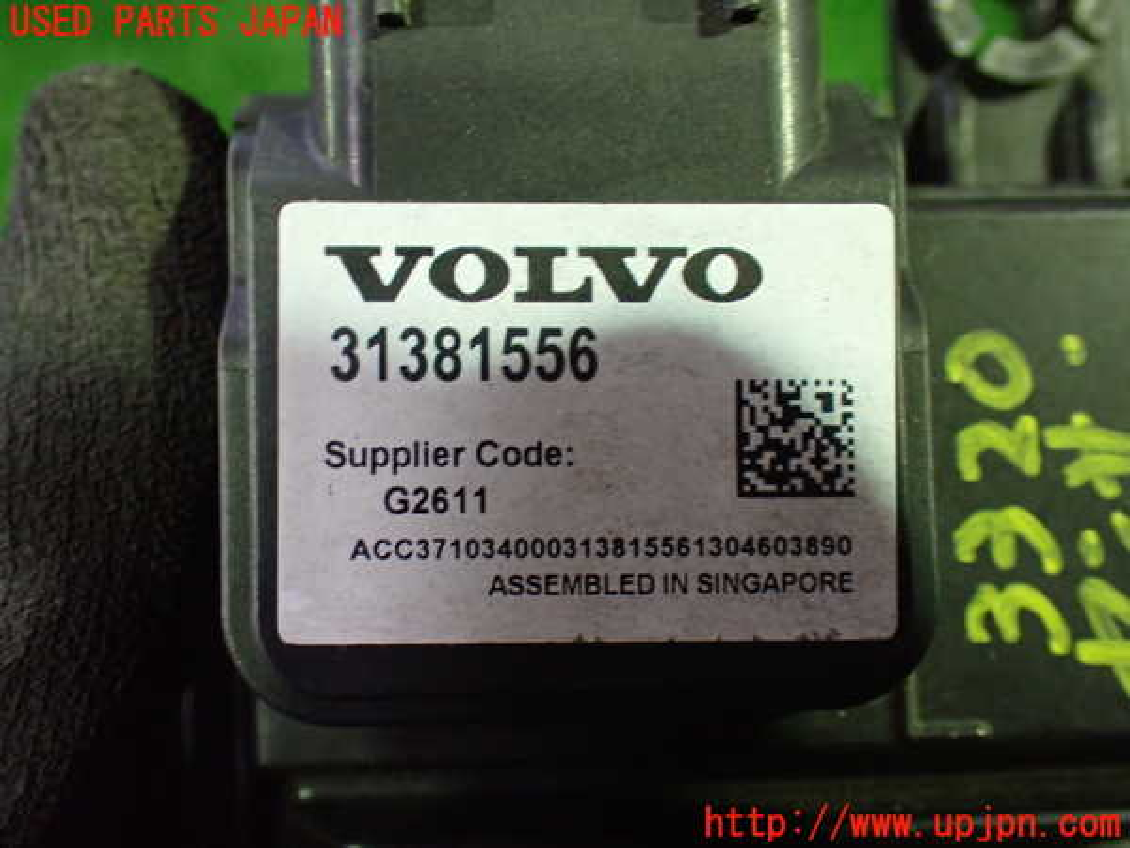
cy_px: 424
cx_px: 565
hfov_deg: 49.0
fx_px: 1240
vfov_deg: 37.7
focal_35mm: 38
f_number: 2.7
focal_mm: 6.83
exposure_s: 1/40
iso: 1000
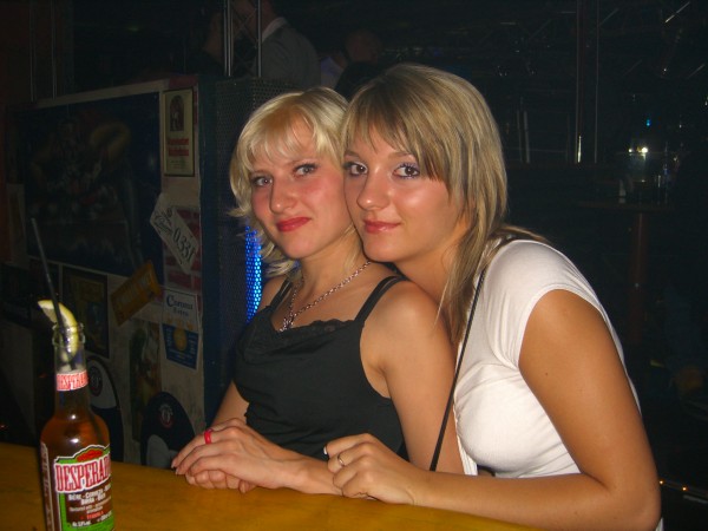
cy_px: 266
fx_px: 777
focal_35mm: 38
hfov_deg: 49.0
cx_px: 354
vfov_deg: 37.7
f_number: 2.8
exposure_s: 1/60
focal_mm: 7.9
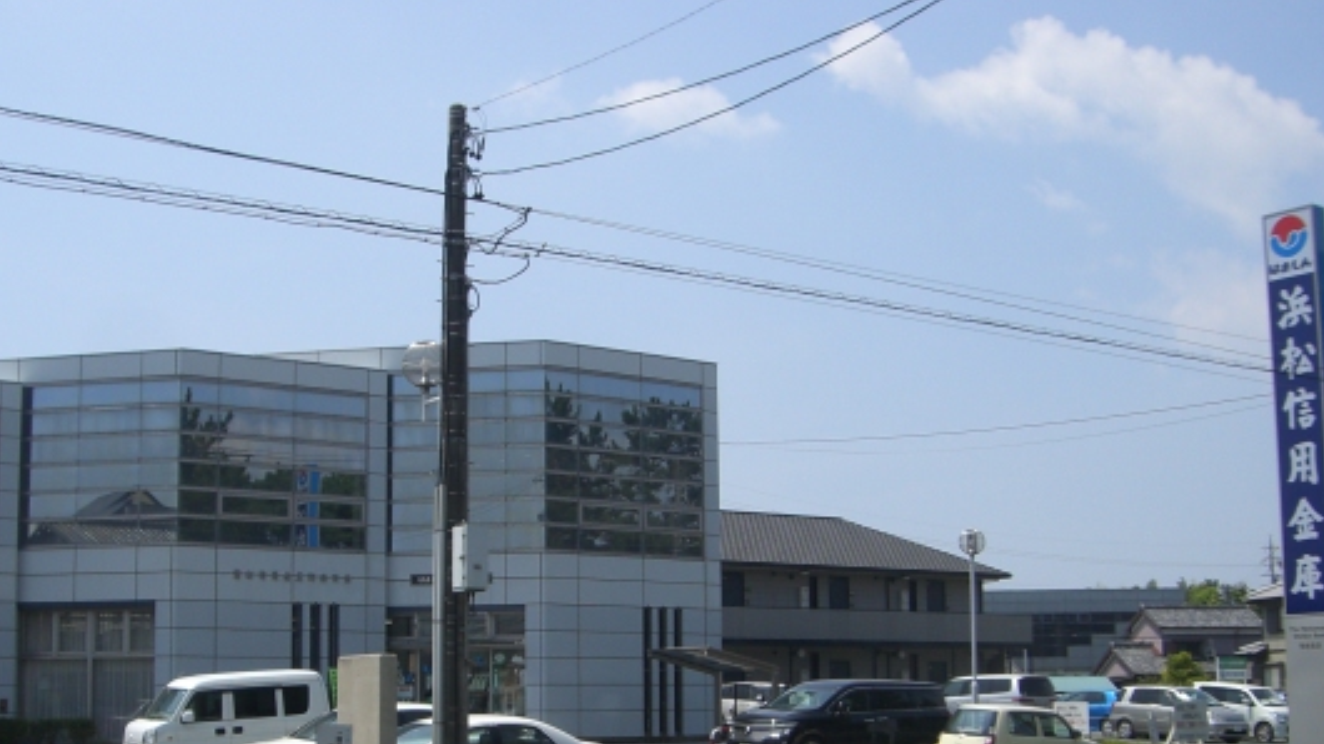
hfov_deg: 41.3
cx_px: 597
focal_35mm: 50
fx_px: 1755
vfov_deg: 23.7
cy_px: 547
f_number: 4.3
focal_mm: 6.2
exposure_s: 1/800
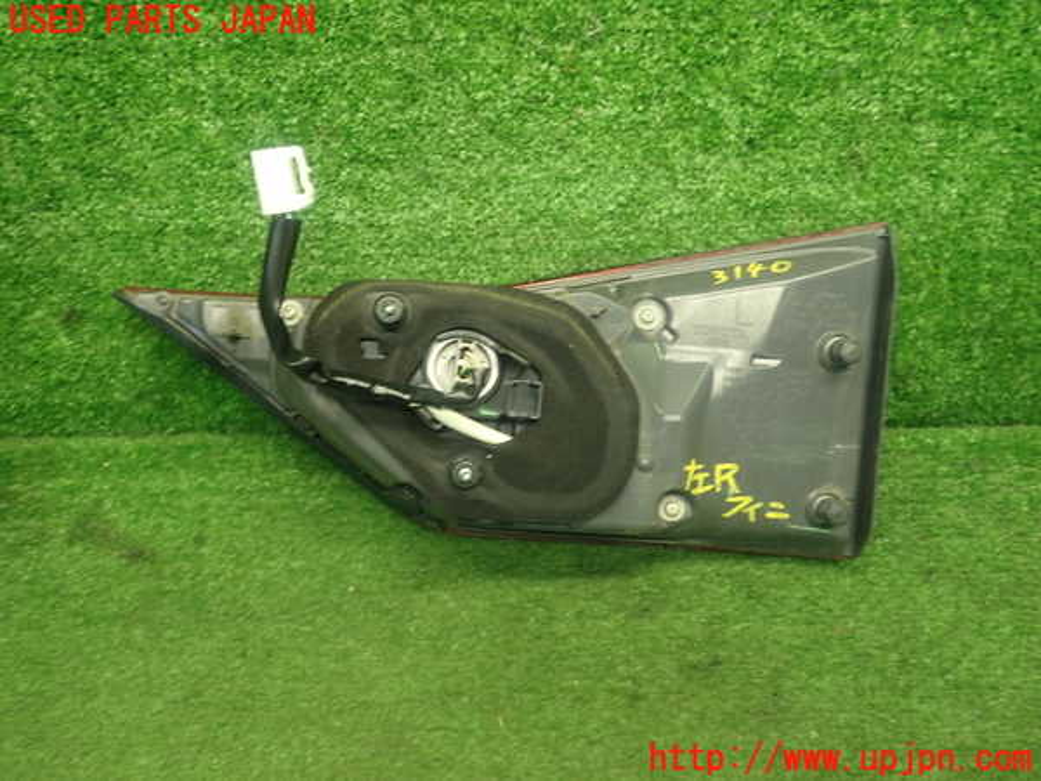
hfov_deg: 60.0
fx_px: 902
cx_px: 520
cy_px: 390
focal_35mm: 30
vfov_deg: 46.8
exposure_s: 1/30
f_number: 2.3
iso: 200
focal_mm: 5.4
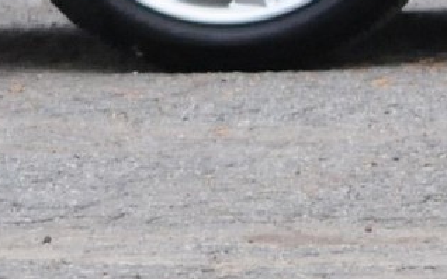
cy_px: -472
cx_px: 1108
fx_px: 9067
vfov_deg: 1.8
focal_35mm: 744
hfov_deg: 2.8
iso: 1000
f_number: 4.2
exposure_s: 1/100
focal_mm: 62
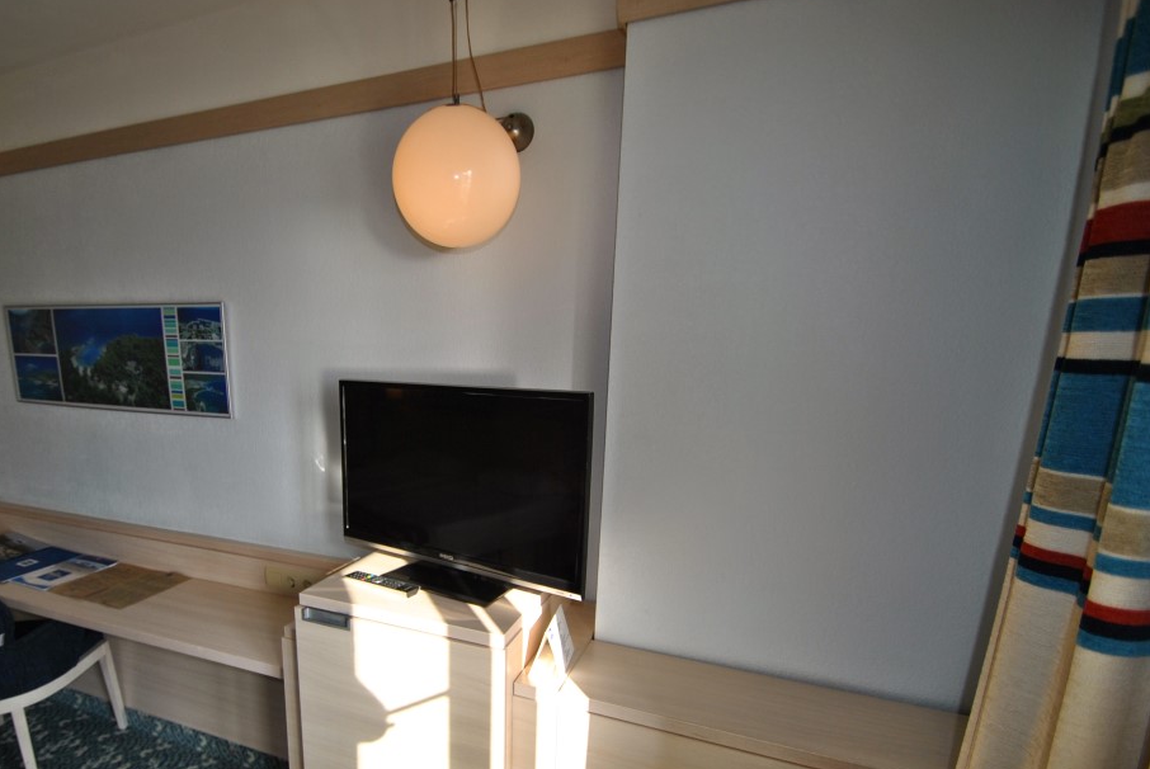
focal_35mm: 19
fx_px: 608
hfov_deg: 86.1
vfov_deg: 63.9
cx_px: 479
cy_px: 472
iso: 100
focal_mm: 10
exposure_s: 1/200
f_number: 3.5
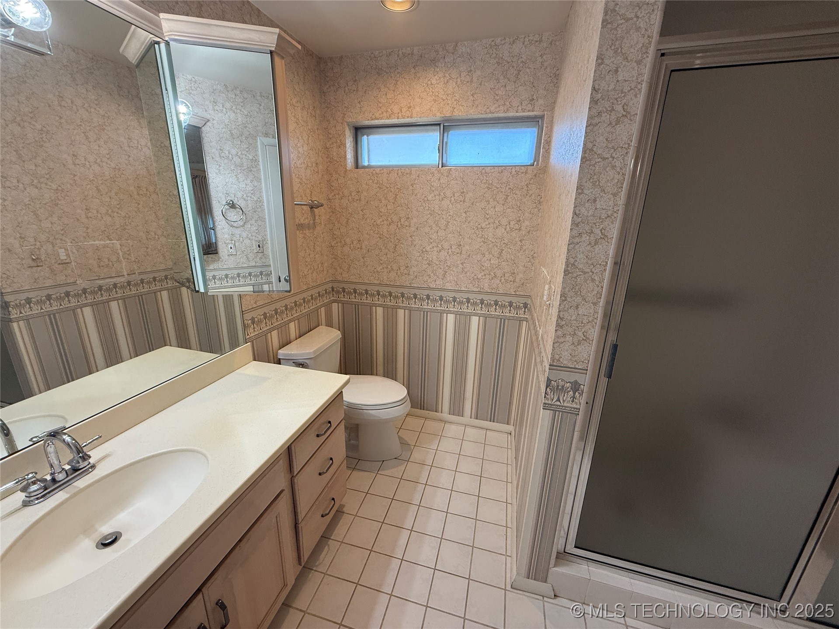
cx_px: 420
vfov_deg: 85.7
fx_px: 339
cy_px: 314
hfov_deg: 102.1
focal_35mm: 14
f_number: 2.2
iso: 200
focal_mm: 2.22
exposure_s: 1/120
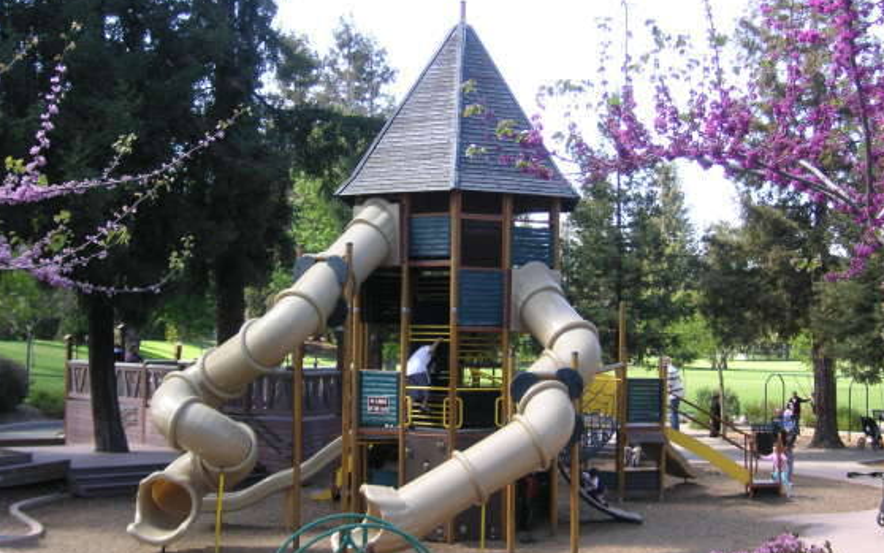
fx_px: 1374
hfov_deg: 35.7
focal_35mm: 57
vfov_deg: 22.8
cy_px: 271
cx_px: 463
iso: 50
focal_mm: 8.4
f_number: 3.4
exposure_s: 1/125
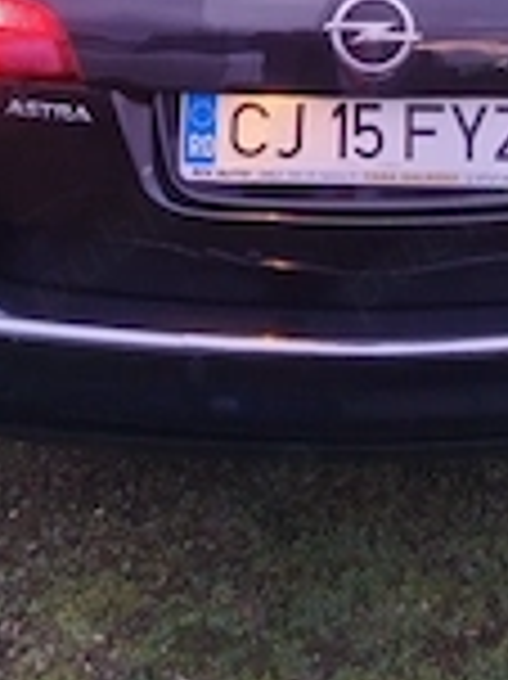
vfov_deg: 26.0
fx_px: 1352
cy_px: -68
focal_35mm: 69
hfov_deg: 21.2
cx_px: 328
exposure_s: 1/100
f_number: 1.9
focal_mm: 4.95
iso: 2217
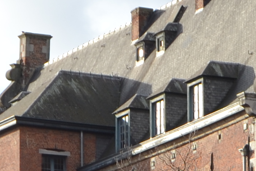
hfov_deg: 6.4
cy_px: 371
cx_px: 374
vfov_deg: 4.3
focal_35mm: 316
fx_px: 2247
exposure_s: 1/200
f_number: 8
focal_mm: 32
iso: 100
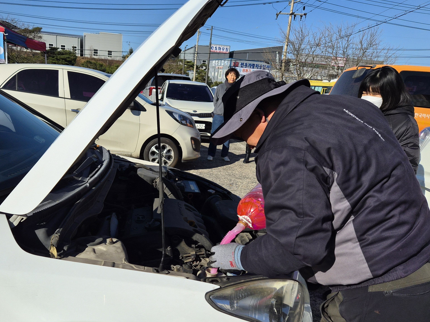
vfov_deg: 46.4
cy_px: 202
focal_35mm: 30
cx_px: 170
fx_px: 373
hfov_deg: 59.4
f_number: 1.8
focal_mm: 5.4
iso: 64
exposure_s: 1/7696
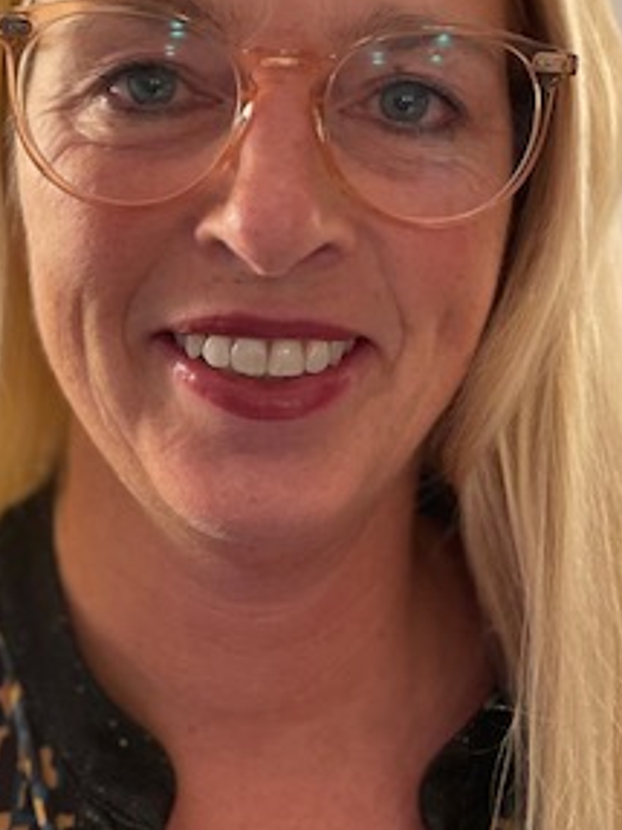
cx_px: 304
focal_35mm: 58
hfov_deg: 25.2
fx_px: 1391
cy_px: 240
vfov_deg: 32.8
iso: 320
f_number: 1.6
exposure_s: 1/50
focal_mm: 4.2
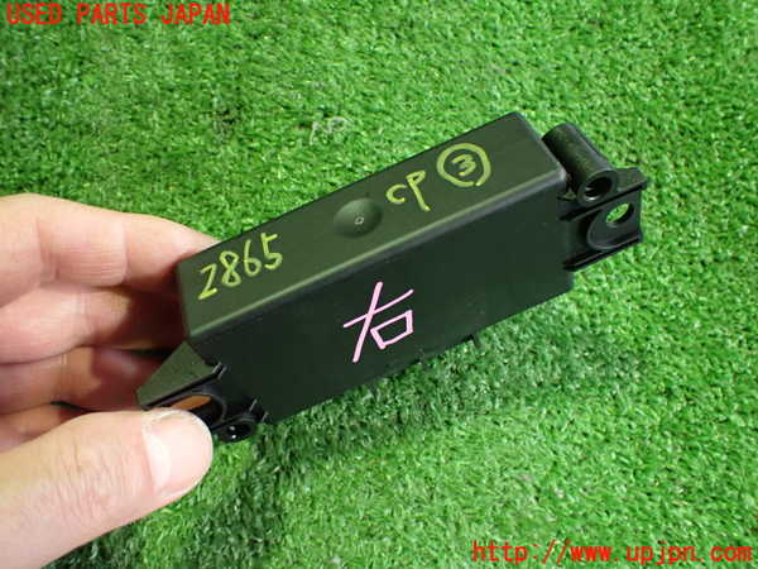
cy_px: 284
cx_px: 379
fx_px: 657
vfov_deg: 46.8
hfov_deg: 60.0
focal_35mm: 30
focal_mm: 5.4
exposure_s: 1/40
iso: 800
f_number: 2.3
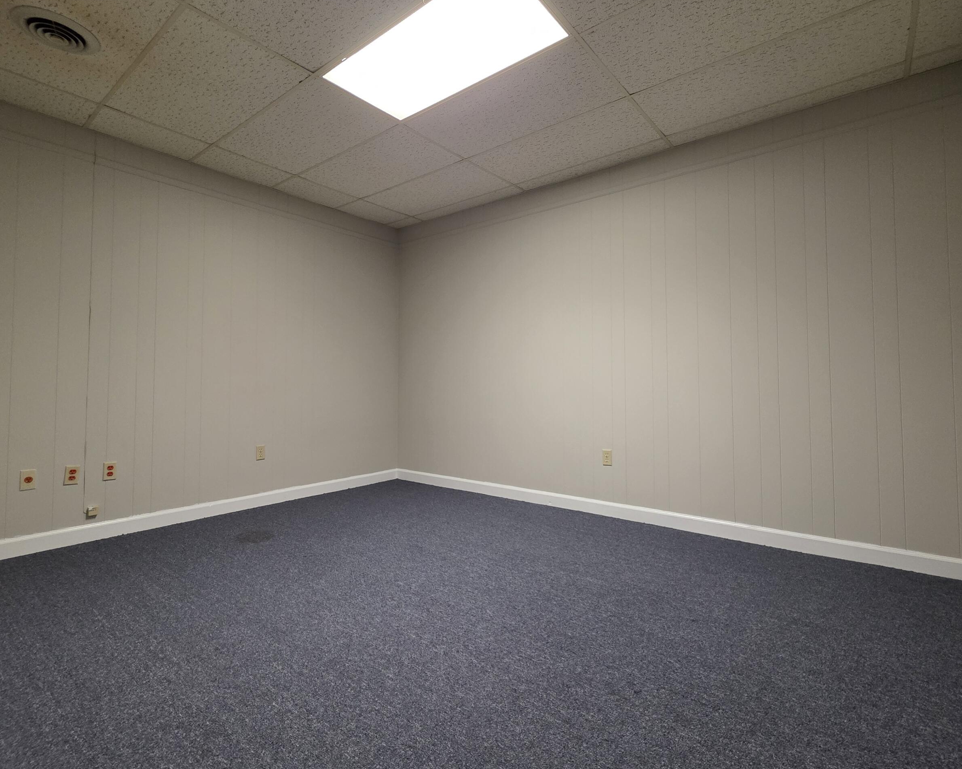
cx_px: 490
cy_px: 371
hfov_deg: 93.1
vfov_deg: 80.3
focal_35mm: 16
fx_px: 456
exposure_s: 1/60
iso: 400
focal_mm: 2.2
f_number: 1.9
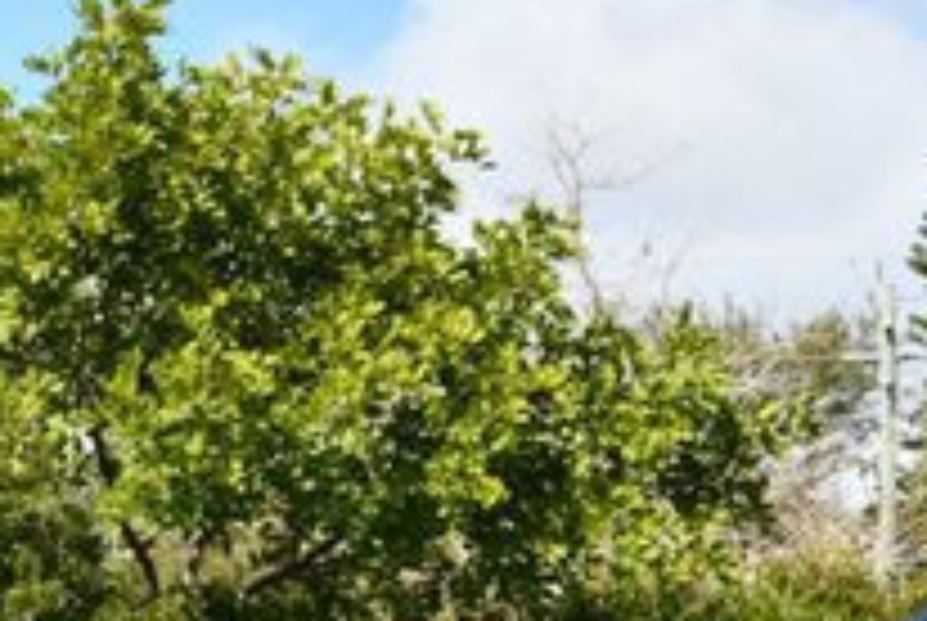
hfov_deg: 13.1
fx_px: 3842
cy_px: 788
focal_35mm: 149
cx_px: 1318
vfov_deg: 9.1
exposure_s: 1/250
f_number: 8
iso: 110
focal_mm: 24
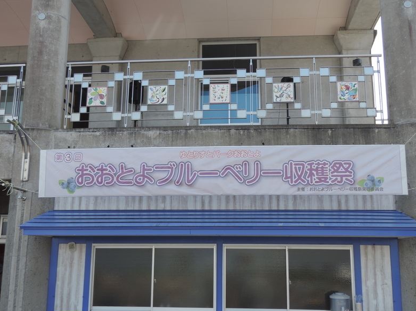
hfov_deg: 51.4
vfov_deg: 39.6
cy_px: 160
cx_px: 213
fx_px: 432
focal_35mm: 36
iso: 80
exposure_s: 1/320
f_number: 3.3
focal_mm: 6.2
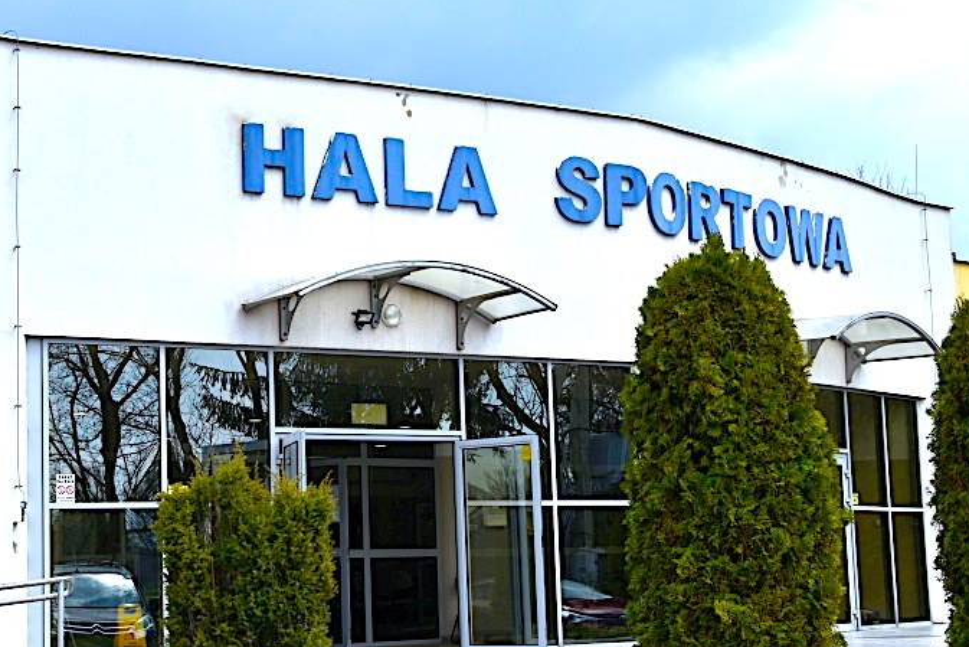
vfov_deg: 18.7
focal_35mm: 73
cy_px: 371
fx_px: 1965
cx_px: 366
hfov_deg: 27.6
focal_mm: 32
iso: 110
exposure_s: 1/250
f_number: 8
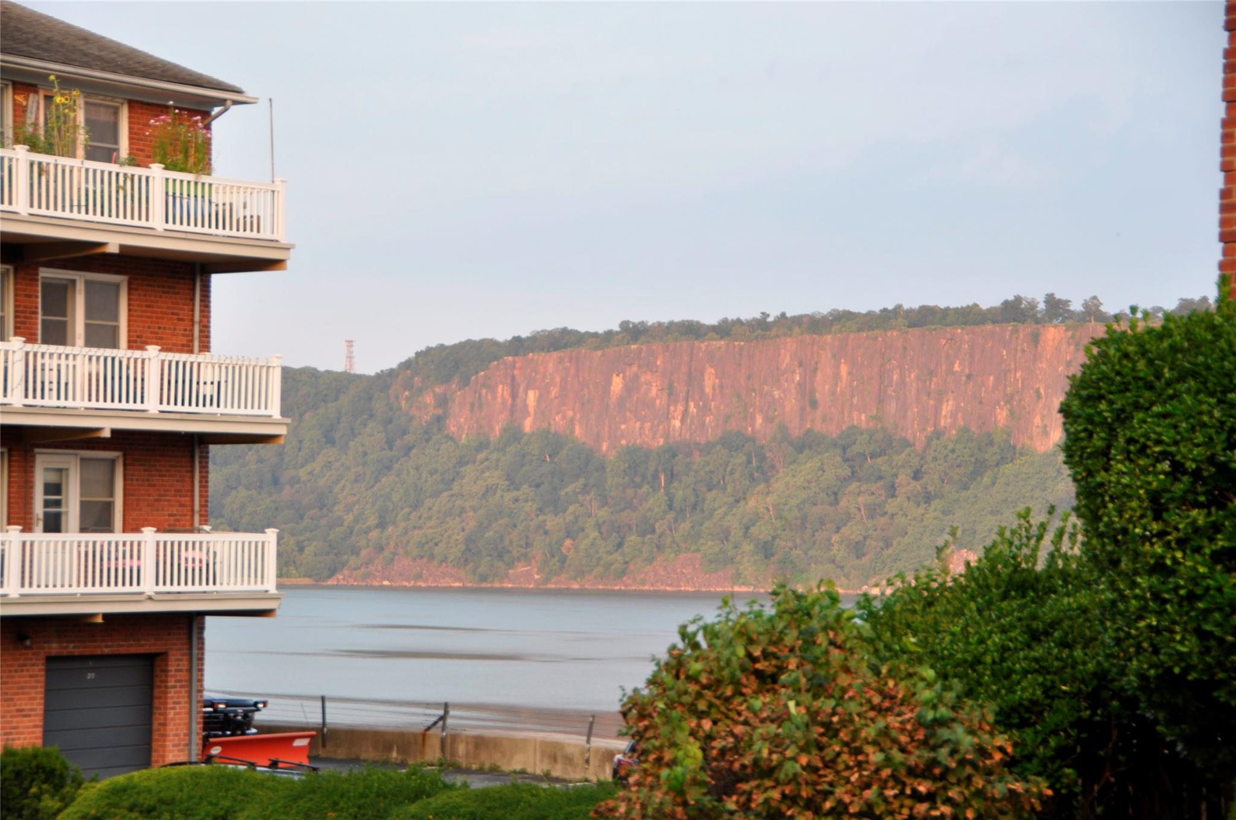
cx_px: 618
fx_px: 3343
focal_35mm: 98
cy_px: 410
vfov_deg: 14.0
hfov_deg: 20.9
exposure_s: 1/125
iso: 250
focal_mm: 65
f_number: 5.6
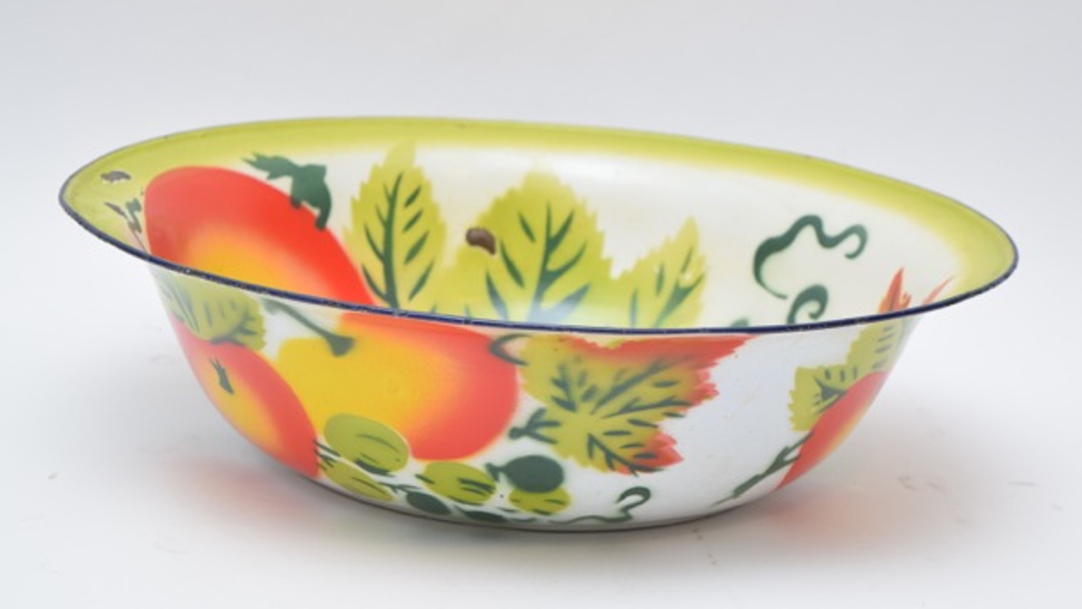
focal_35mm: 88
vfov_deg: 13.8
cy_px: 345
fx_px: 2512
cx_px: 541
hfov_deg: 24.3
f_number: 5.6
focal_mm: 55
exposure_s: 1/125
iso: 800
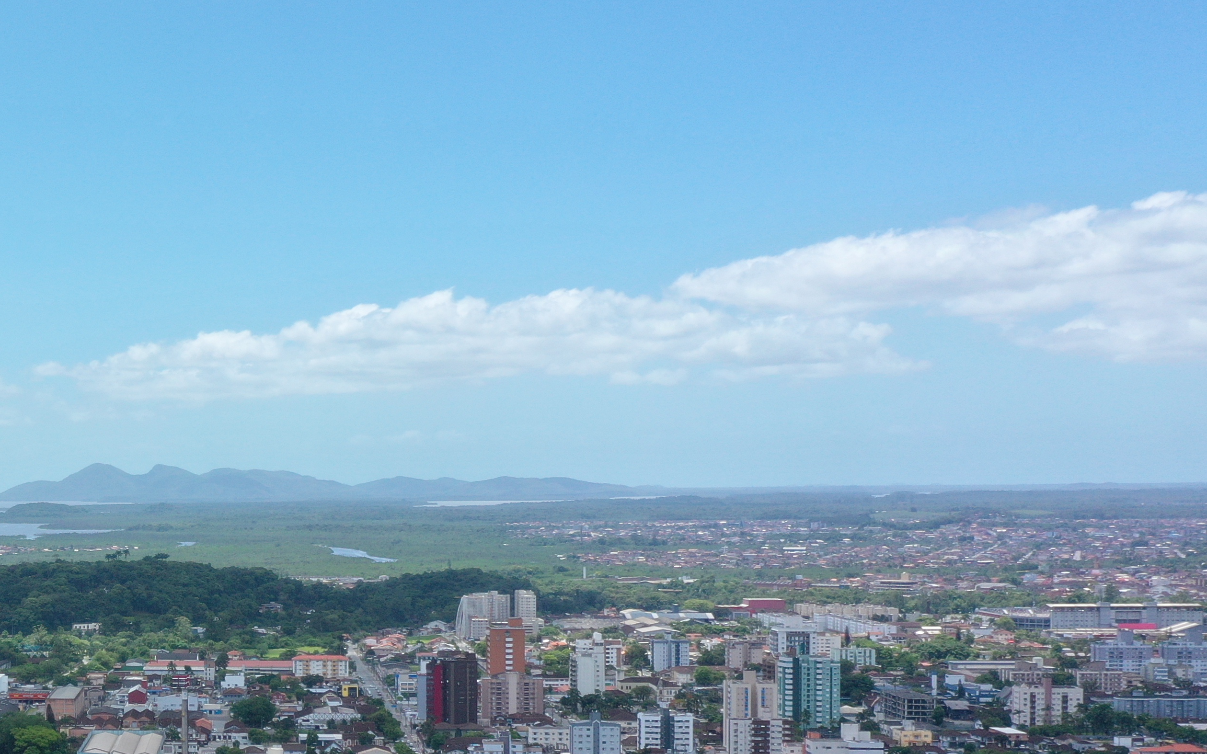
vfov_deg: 20.8
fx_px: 2039
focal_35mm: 62
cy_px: 564
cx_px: -102
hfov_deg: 29.8
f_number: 8
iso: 100
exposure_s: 1/60
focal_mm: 10.26
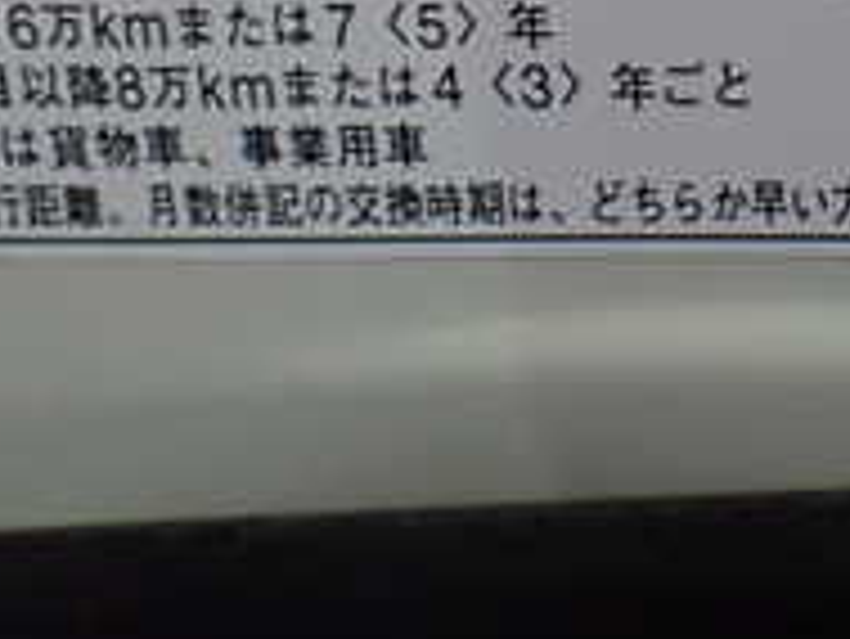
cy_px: -9
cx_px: 913
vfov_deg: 15.3
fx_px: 2334
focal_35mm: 95
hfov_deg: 19.8
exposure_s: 1/125
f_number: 2.3
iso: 640
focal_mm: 5.4
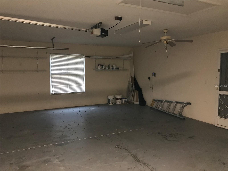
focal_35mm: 28
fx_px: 184
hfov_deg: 63.4
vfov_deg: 49.7
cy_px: 86
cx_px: 114
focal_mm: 3.99
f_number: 1.8
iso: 100
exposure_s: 1/4
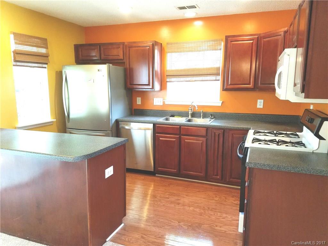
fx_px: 246
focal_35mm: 26
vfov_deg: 53.1
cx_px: 164
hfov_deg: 67.3
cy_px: 123
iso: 200
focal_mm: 4.2
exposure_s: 1/60
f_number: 1.7
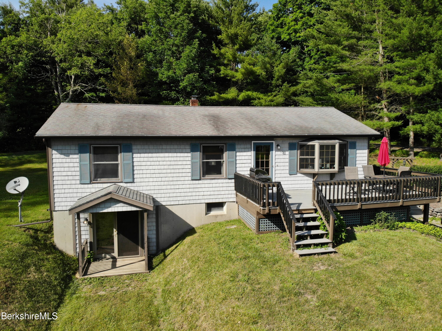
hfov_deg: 71.6
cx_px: 221
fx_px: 306
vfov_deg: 56.8
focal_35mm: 24
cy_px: 166
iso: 100
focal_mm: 4.5
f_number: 2.8
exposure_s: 1/75.3
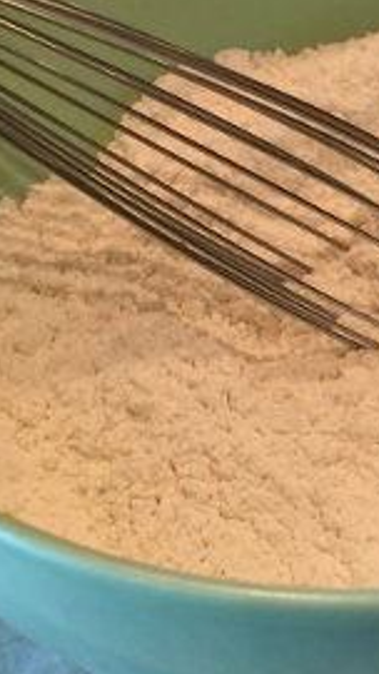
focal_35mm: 75
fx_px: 1339
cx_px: 374
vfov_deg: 27.9
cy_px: 180
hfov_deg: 15.8
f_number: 2.2
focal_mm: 4.15
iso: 40
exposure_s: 1/30
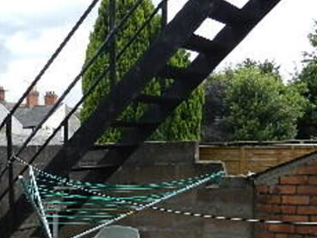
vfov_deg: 21.9
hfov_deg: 29.1
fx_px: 586
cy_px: 250
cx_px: 34
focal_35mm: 64
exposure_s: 1/640
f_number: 3.4
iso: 180
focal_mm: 4
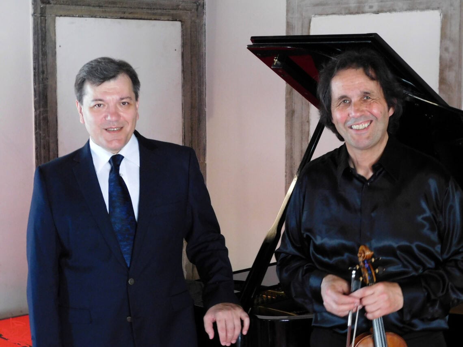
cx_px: 232
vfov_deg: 20.7
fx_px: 950
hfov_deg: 27.4
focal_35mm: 71
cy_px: 174
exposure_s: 1/10
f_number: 4.3
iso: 400
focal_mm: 12.6
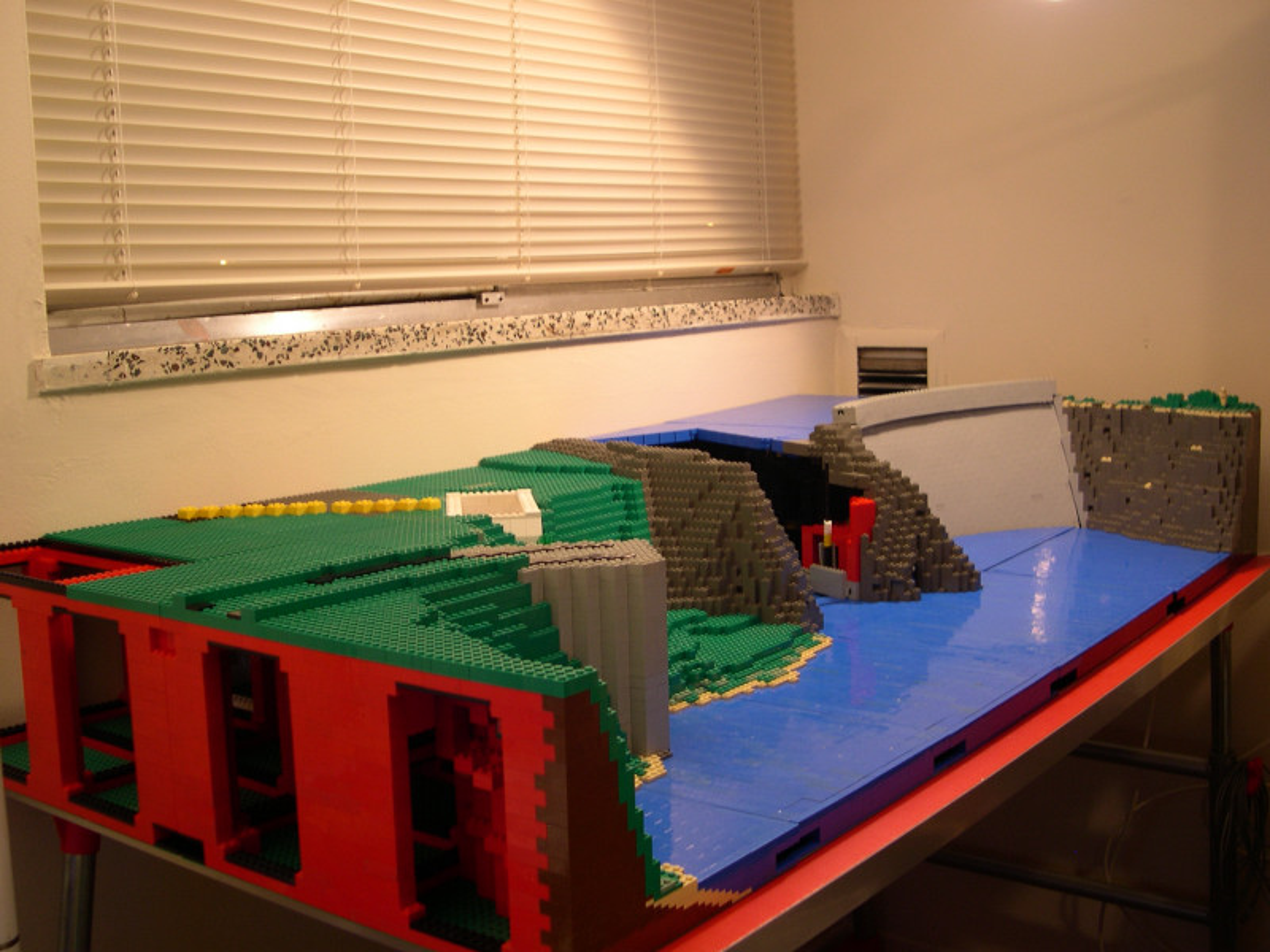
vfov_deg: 37.7
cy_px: 476
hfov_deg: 49.0
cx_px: 635
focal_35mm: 38
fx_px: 1394
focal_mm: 8
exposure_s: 1/4.8
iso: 113
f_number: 2.8
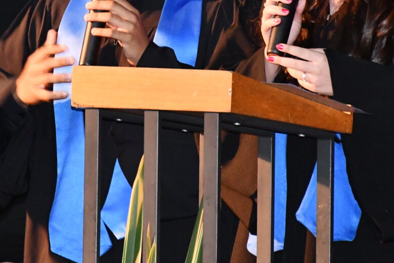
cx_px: 137
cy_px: 37
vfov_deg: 3.0
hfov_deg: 4.5
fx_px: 4968
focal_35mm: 454
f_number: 5.6
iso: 4000
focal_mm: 122
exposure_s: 1/60
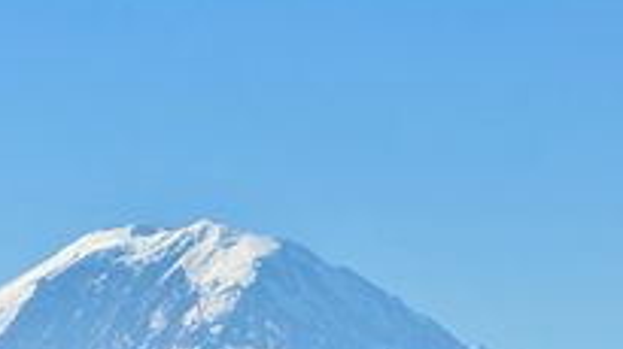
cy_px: 408
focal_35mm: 319
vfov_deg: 3.8
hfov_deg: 6.8
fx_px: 5266
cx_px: 146
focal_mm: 15.66
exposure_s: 1/2710
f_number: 2.8
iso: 50
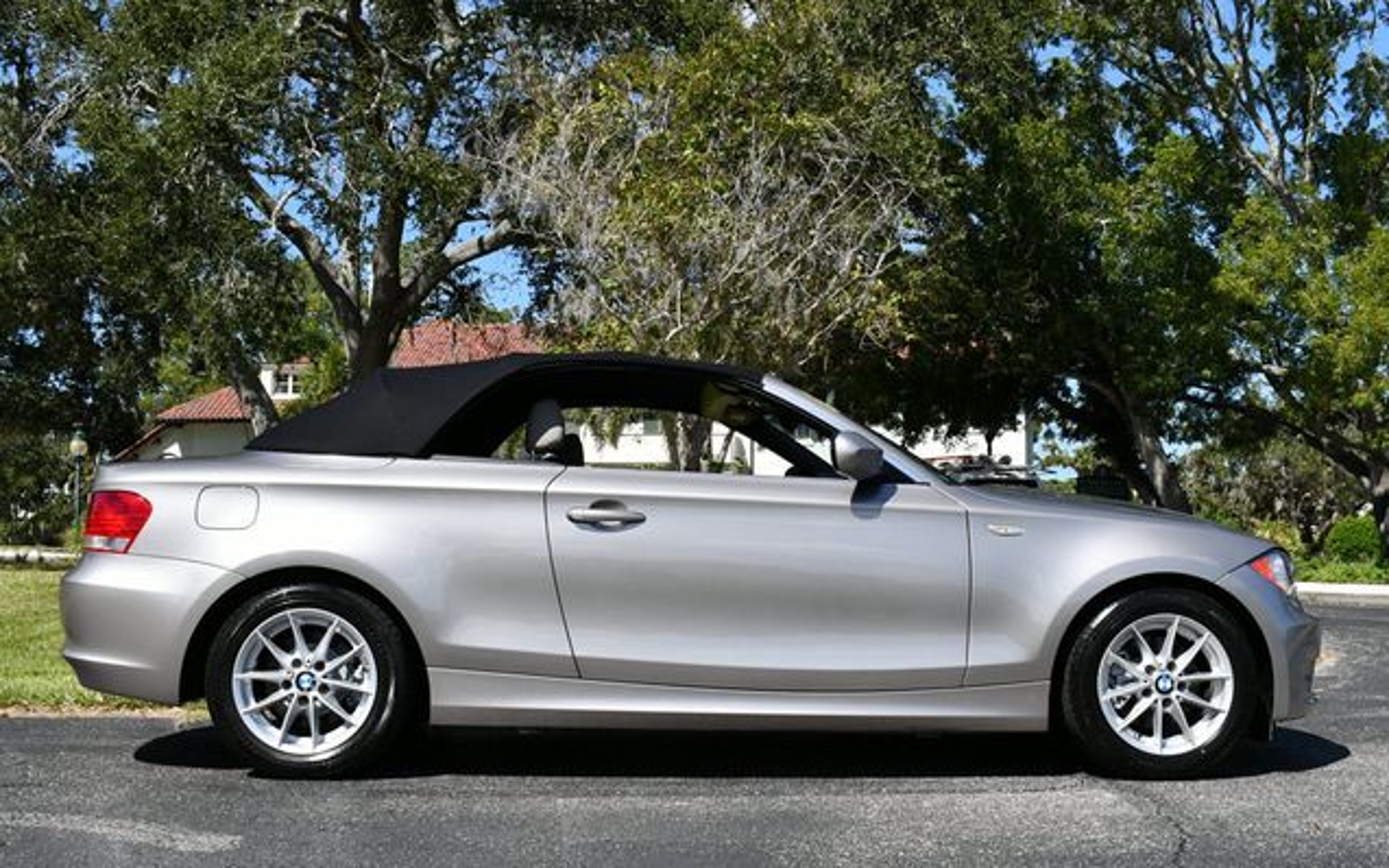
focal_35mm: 41
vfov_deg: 31.2
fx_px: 1552
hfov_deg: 48.2
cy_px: 430
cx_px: 693
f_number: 9
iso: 100
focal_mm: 20
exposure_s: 1/320
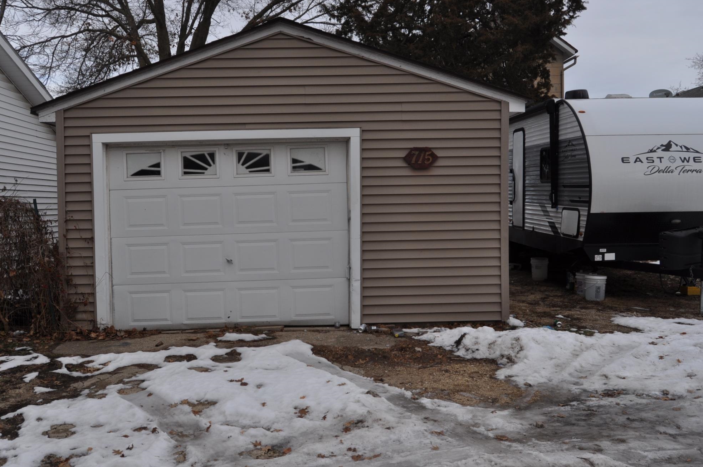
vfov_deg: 36.8
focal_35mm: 36
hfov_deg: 53.1
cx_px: 326
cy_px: 241
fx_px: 702
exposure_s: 1/400
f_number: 10
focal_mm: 22
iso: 200
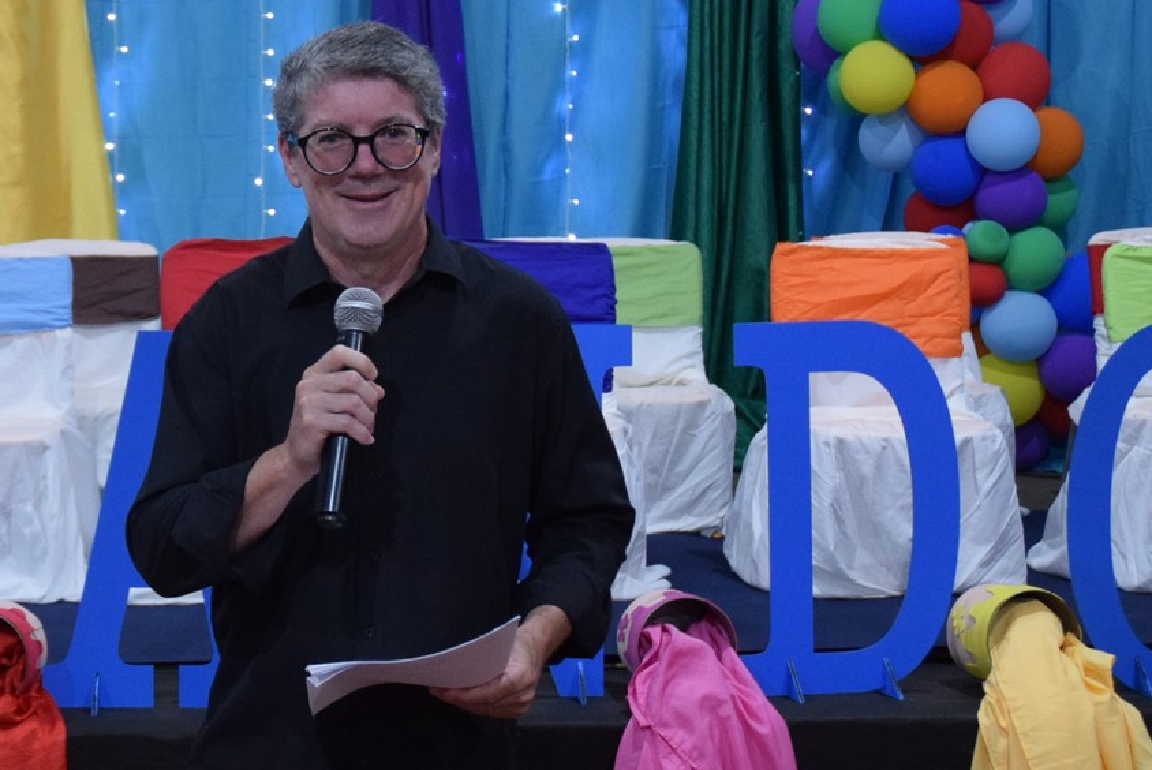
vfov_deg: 17.3
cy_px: 311
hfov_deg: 25.4
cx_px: 287
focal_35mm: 79
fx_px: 2529
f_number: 3.8
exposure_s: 1/60
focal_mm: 27
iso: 2000
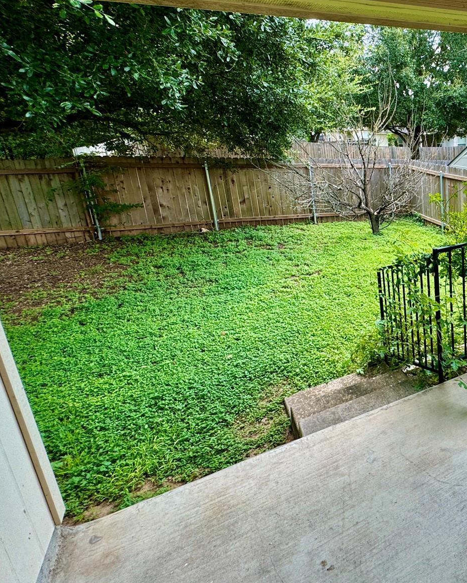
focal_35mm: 24
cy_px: 232
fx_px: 415
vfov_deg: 69.5
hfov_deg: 50.1
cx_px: 445
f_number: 2.2
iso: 40
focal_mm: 2.22
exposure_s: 1/144
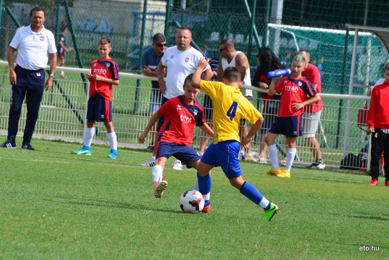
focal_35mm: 405
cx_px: 194
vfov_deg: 3.4
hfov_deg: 5.1
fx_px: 4378
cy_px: 130
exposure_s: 1/5000
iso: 2500
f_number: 9
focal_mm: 270
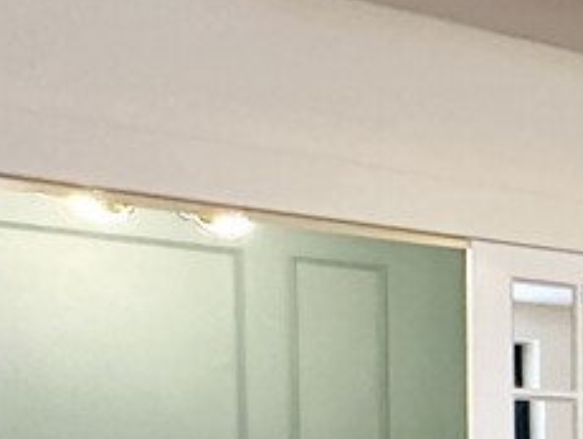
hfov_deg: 17.3
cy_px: 543
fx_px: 1366
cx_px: 1170
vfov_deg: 17.3
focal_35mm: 81
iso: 640
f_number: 2.2
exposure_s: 1/59
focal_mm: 2.22
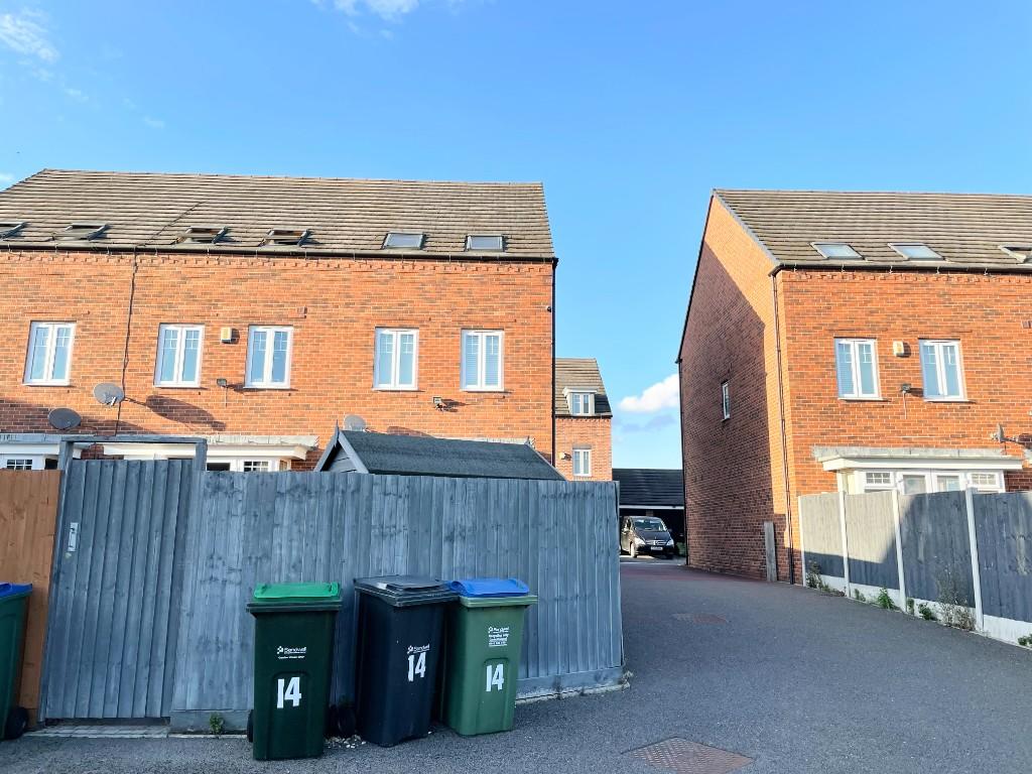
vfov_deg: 53.1
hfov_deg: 67.3
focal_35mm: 26
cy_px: 387
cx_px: 516
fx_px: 775
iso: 32
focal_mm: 4.2
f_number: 1.6
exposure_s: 1/988
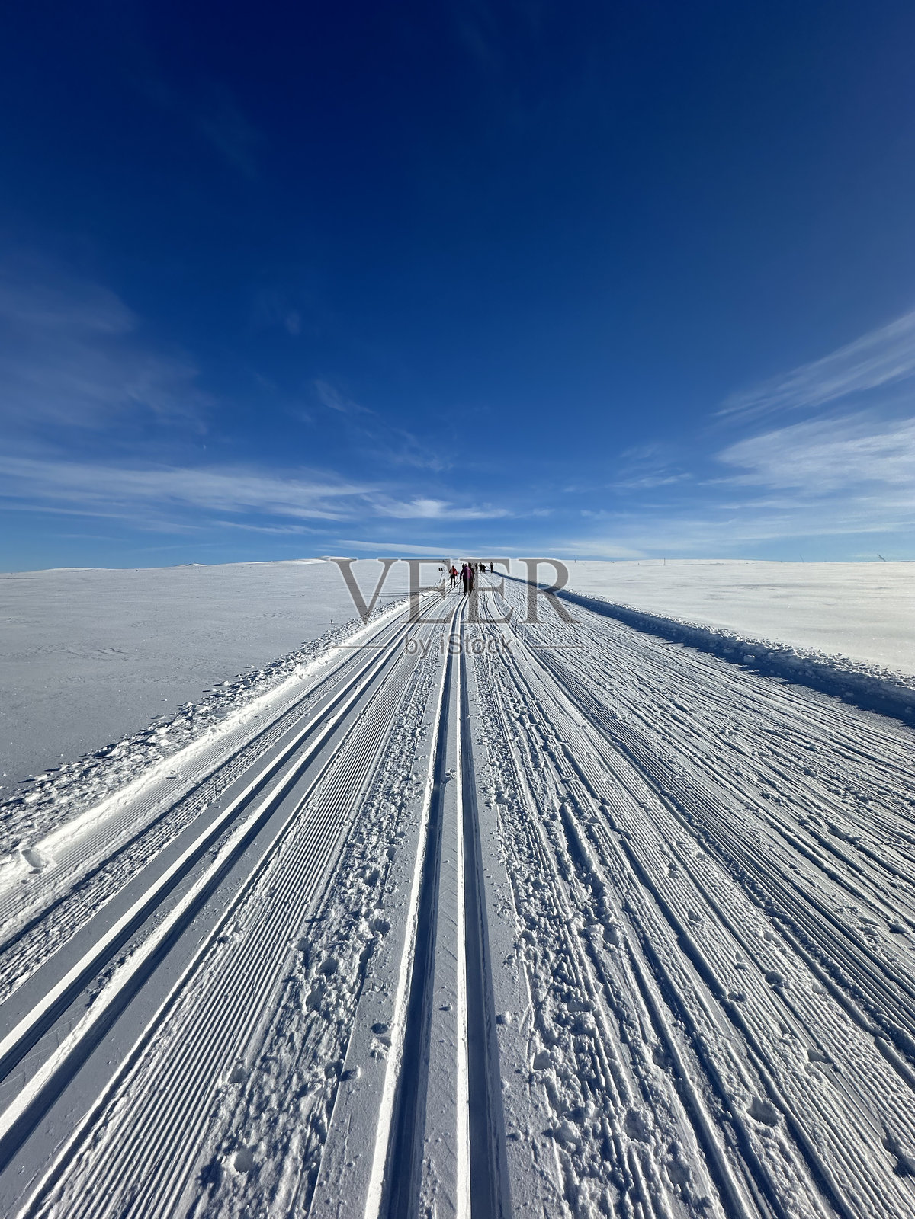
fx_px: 493
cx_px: 458
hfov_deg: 85.7
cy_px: 610
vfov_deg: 102.1
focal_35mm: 14
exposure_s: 1/5814
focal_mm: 2.22
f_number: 2.2
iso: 40
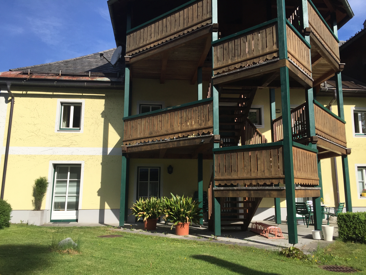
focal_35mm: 29
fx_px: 307
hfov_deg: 61.7
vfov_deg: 48.2
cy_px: 138
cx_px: 183
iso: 32
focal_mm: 4.15
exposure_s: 1/2198
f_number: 2.2
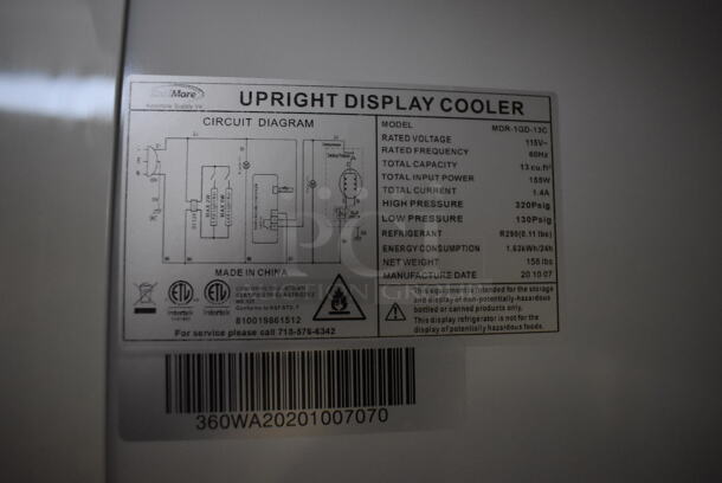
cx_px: 361
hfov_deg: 67.3
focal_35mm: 27
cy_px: 242
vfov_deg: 48.0
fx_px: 542
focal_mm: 18
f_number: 3.5
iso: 3200
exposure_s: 1/60
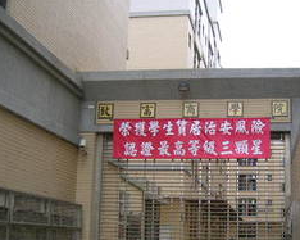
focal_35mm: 54
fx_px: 479
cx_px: 226
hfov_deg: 34.0
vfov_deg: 27.8
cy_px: 169
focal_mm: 5.5
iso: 50
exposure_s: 1/109
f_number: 2.8
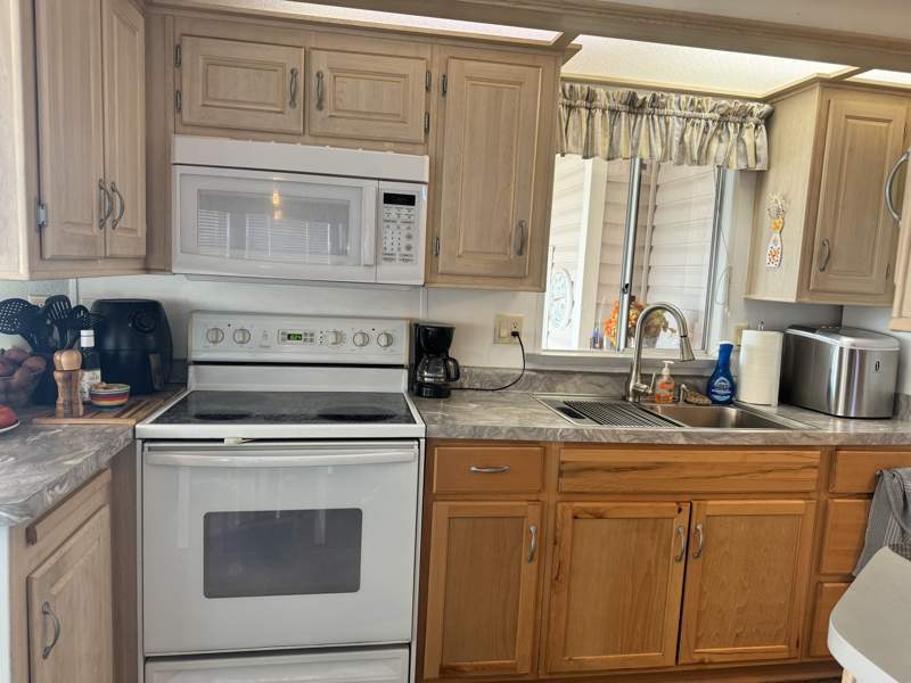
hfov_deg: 71.6
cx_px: 456
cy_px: 342
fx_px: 632
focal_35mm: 24
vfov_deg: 56.8
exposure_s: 1/60
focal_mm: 6.76
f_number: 1.78
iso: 160
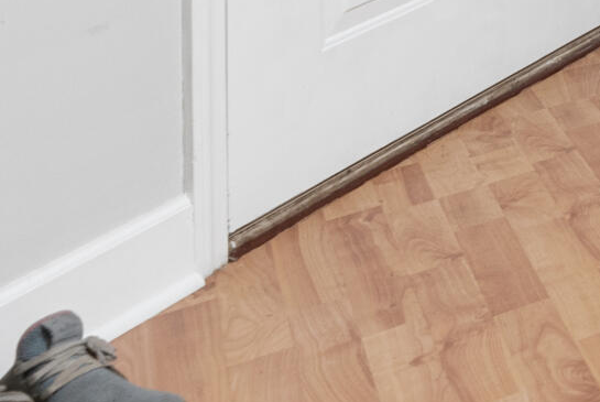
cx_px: 1581
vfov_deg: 13.9
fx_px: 1285
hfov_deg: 13.5
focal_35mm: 77
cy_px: -487
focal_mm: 14
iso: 640
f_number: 7.1
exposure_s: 1/15
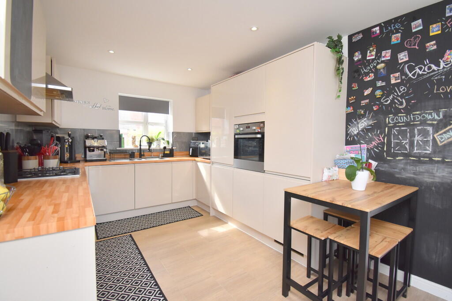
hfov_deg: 100.4
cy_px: 150
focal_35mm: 15
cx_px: 226
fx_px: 188
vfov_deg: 77.3
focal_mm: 10
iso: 800
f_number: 4.5
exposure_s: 1/160
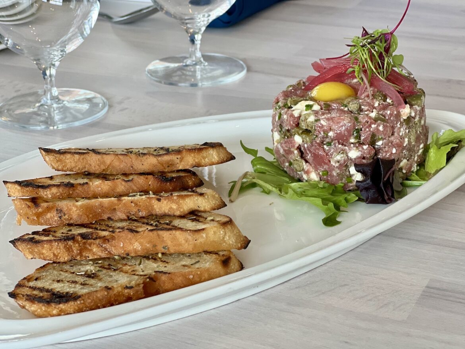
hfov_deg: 25.3
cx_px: 232
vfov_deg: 19.1
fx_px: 1035
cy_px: 174
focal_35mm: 77
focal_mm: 9
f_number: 2.8
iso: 200
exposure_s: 1/120
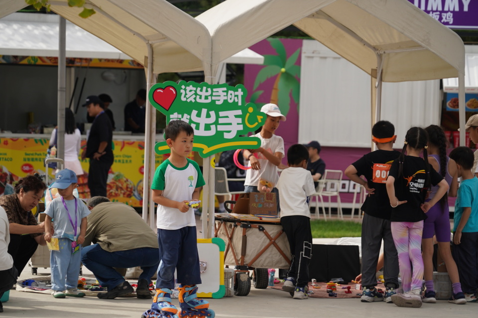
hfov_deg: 14.3
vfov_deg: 9.5
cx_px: 239
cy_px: 159
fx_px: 1910
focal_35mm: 144
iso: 640
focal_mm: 144
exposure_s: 1/1600
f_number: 6.3
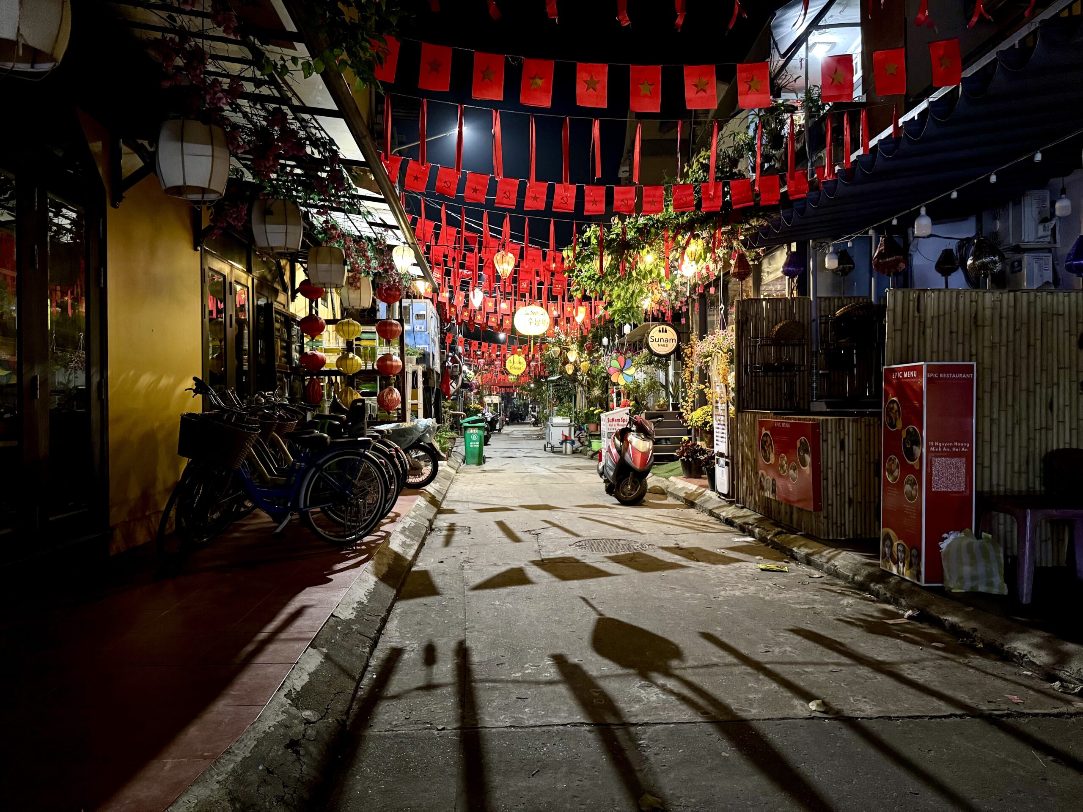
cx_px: 542
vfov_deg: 56.8
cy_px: 406
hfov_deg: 71.6
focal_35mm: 24
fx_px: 751
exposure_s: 1/25
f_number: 1.78
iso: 1000
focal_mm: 6.76
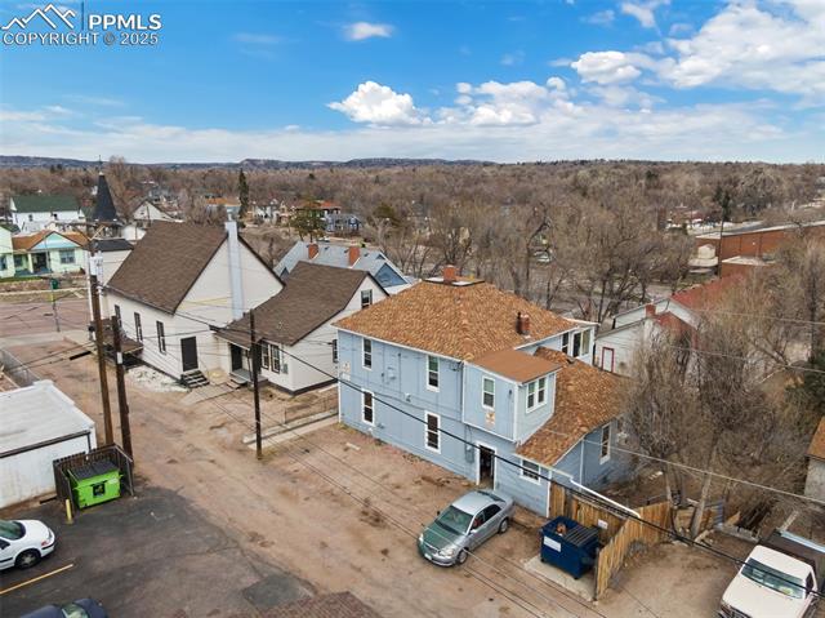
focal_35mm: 24
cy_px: 309
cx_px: 412
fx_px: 572
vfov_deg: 56.8
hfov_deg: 71.6
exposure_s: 1/40
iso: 100
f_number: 2.8
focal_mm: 4.39
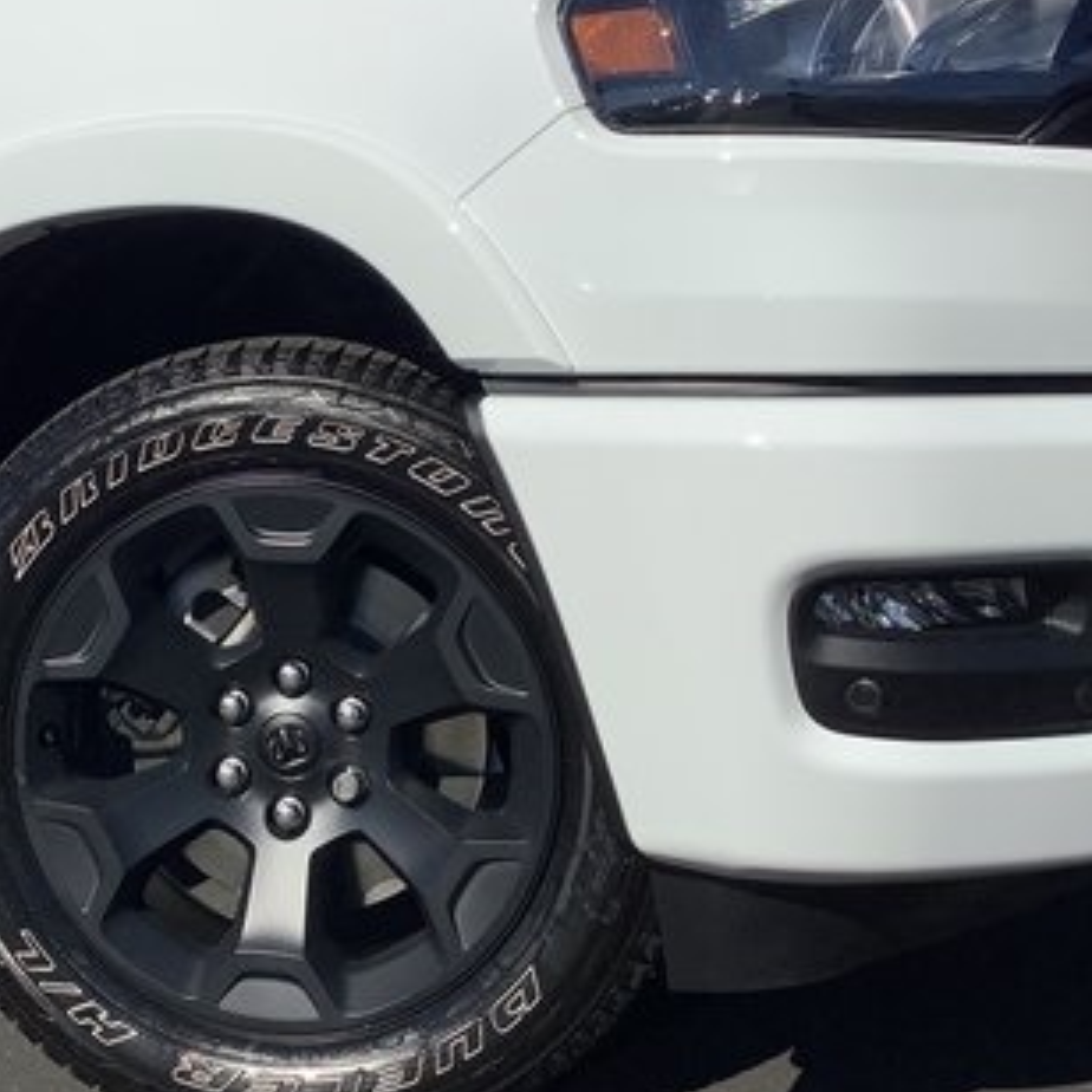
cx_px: 220
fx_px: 2034
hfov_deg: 29.4
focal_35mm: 57
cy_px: 479
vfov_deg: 30.0
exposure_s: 1/3704
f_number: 2.4
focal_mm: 3.3
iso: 25
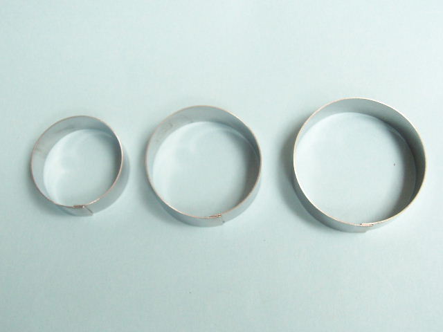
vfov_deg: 23.3
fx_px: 806
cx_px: 222
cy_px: 166
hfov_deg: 30.7
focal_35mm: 63
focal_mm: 10.1
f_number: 3.4
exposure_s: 1/20
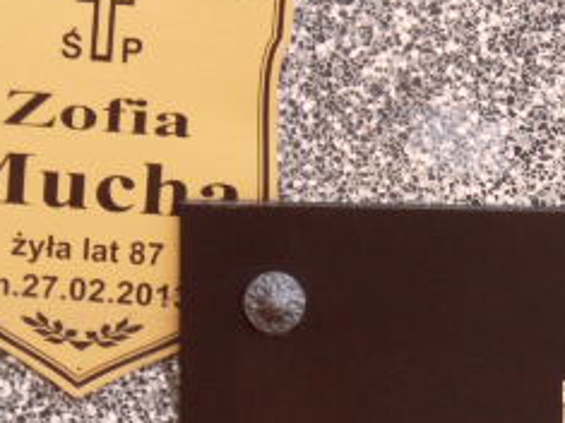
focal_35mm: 262
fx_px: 4274
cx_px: 697
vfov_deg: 5.7
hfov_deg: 7.5
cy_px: 351
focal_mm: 10.3
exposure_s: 1/45
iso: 100
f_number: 4
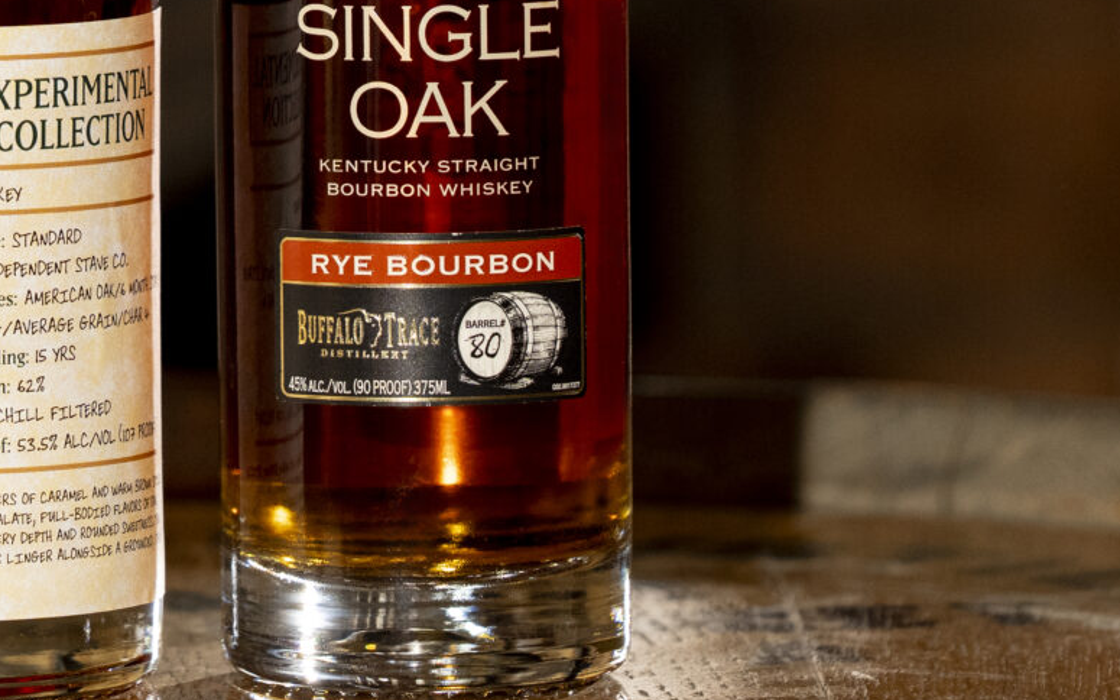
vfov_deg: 2.6
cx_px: 136
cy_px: -268
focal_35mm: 512
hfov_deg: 4.1
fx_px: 15625
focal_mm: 152
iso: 800
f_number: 4.5
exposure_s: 1/125
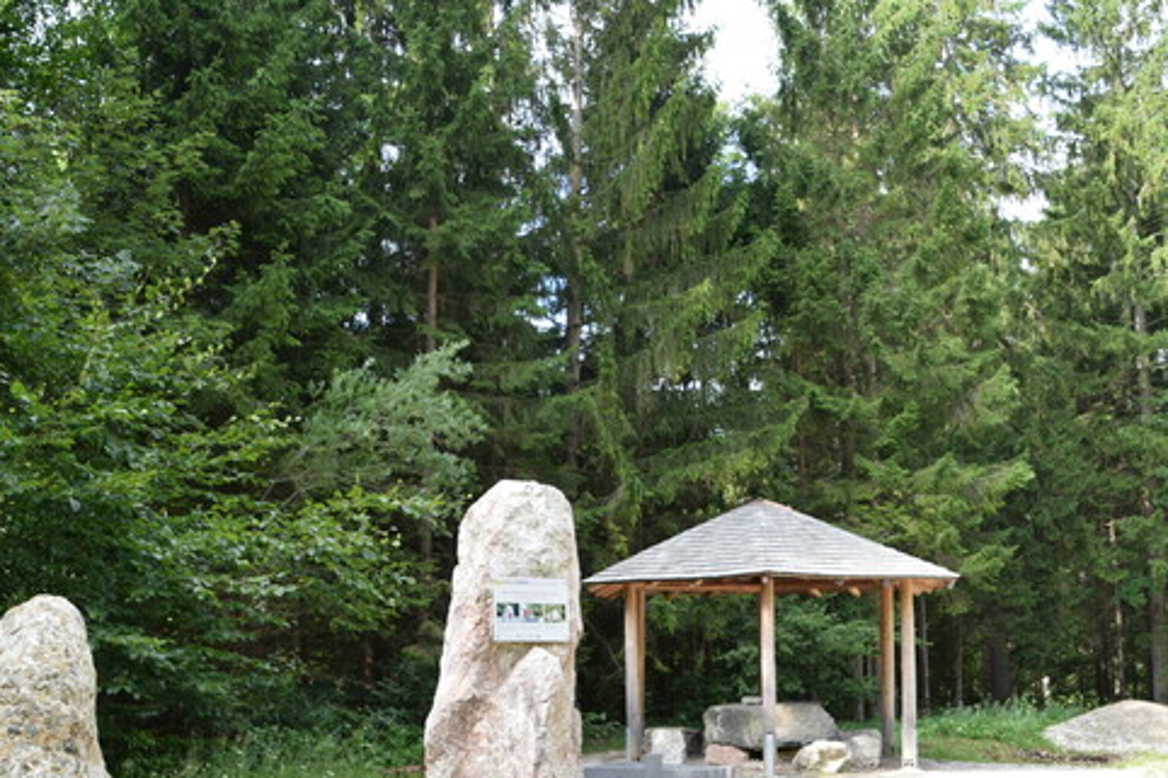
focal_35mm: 37
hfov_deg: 51.5
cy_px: 511
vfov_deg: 35.6
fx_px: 1200
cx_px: 456
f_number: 8
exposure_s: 1/250
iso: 400
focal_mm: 18
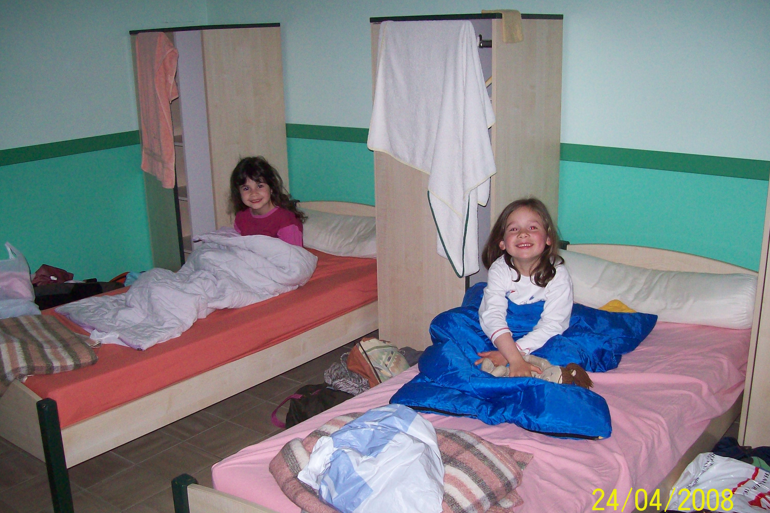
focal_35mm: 38
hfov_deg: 50.7
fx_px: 813
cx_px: 383
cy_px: 278
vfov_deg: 35.0
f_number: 2.7
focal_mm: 6
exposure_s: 1/64
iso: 200
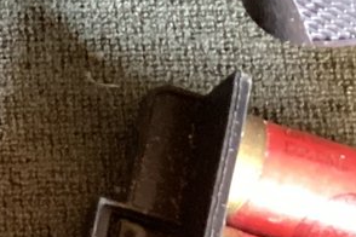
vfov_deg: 7.9
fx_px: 1641
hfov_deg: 10.5
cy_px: 482
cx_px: -527
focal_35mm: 166
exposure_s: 1/25
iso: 500
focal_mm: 3.3
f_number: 2.4
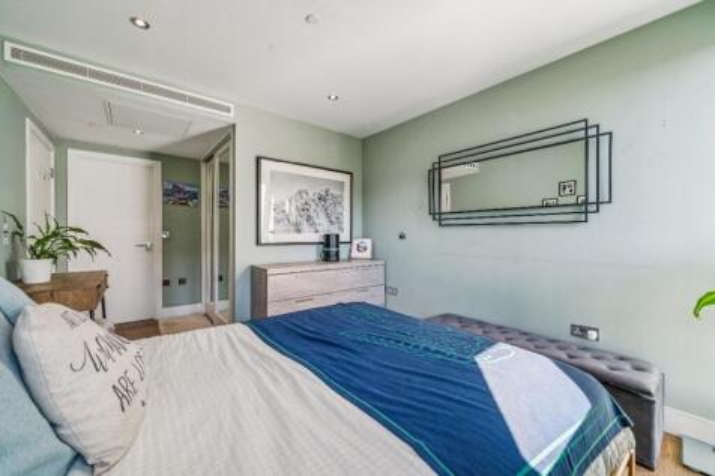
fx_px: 258
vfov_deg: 85.4
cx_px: 358
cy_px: 238
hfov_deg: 108.3
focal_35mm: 13
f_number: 9
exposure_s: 1/40
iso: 640
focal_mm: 13
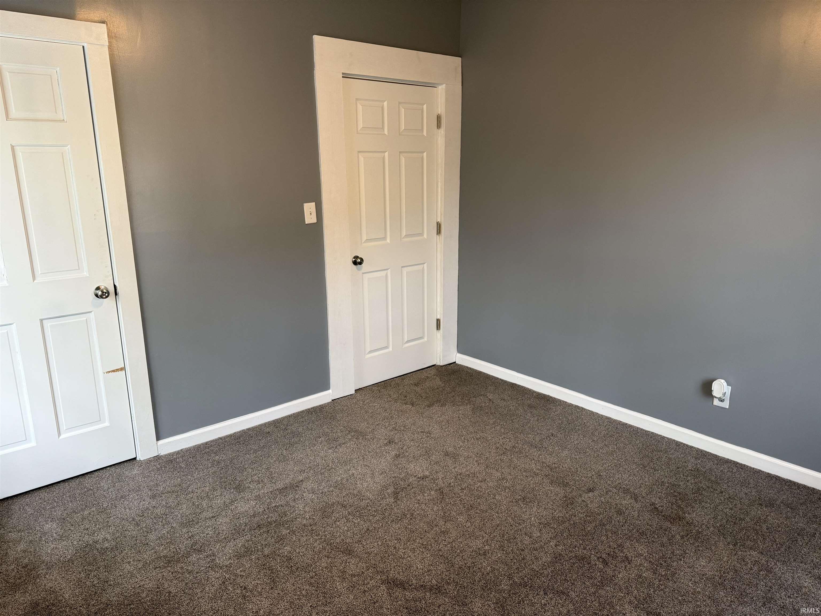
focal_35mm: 24
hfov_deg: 71.6
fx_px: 569
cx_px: 410
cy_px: 308
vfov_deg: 56.8
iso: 160
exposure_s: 1/60
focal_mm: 6.76
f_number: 1.78
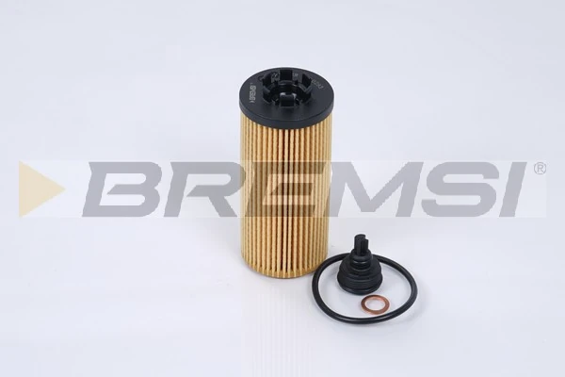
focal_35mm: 61
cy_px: 188
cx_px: 282
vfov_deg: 22.3
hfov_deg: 32.9
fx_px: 957
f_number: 14
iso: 50
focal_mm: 61
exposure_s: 1/200
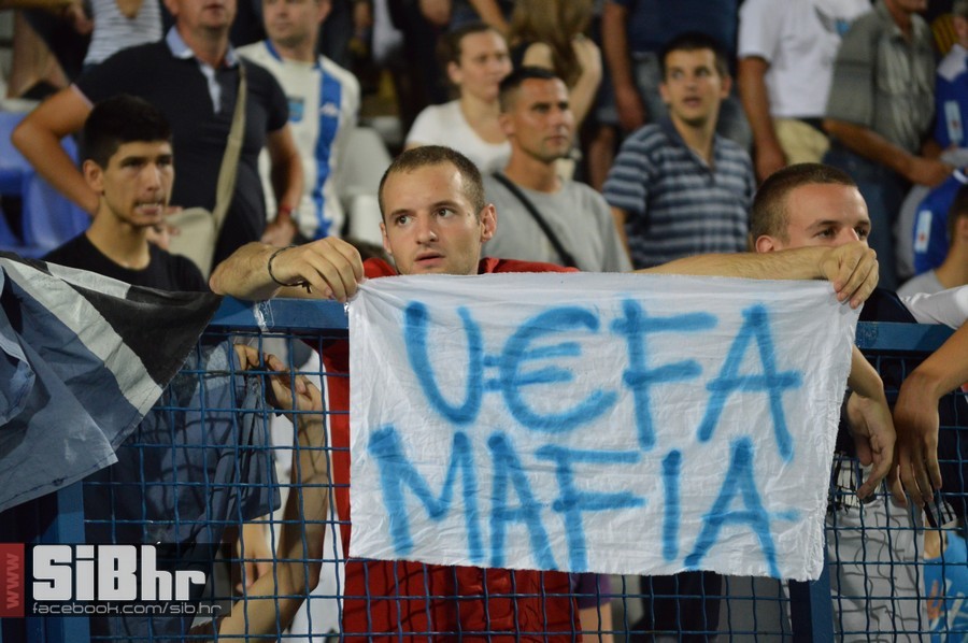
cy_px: 322
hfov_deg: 11.0
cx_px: 484
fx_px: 5036
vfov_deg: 7.3
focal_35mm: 188
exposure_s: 1/125
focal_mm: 125
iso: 1600
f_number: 5.6
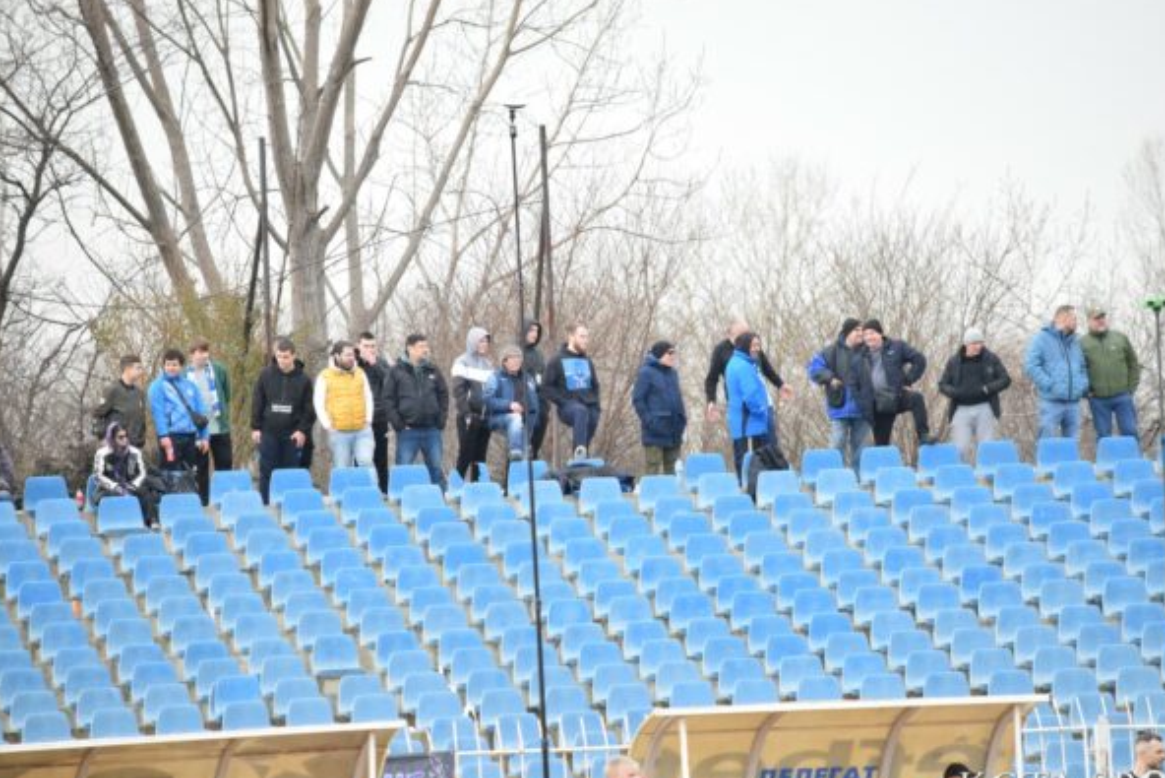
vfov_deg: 3.9
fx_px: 11361
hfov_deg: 5.9
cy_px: 402
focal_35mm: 351
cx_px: 614
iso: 1600
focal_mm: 220
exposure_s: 1/640
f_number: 5.3
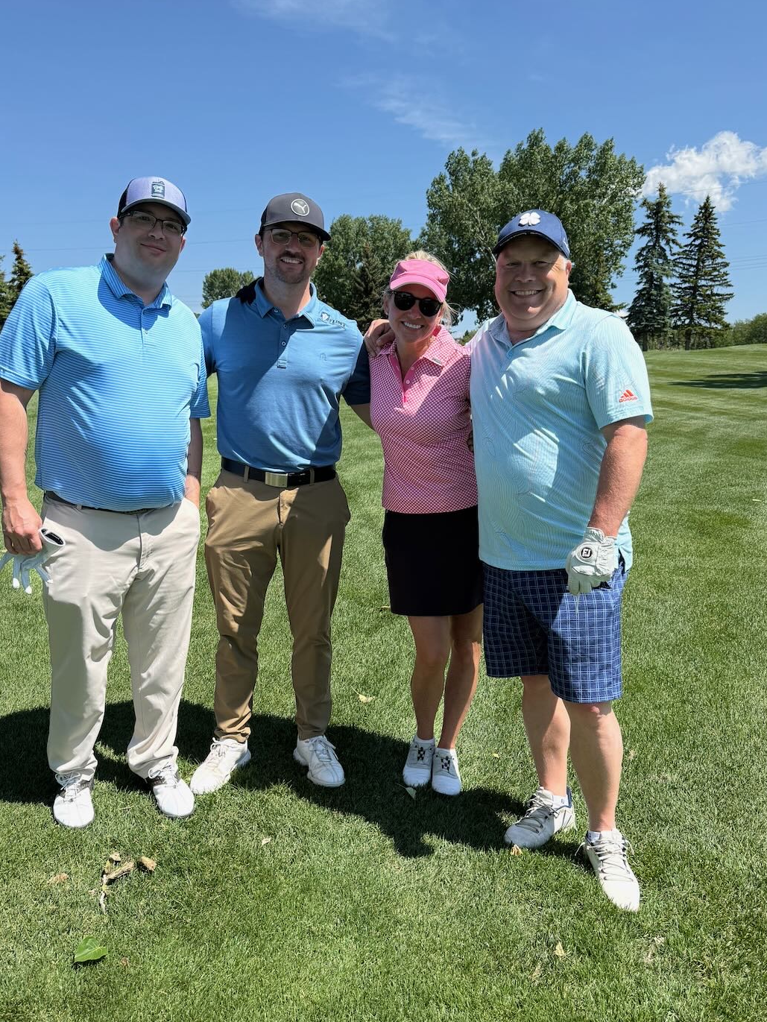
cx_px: 363
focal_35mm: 28
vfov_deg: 63.4
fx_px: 827
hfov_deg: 49.7
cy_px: 545
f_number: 1.78
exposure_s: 1/4673
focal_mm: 6.76
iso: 100
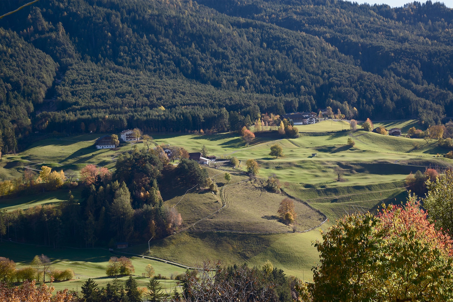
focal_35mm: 75
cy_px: 151
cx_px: 226
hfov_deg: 27.0
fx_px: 944
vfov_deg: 18.2
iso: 200
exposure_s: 1/400
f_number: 6.3
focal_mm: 50
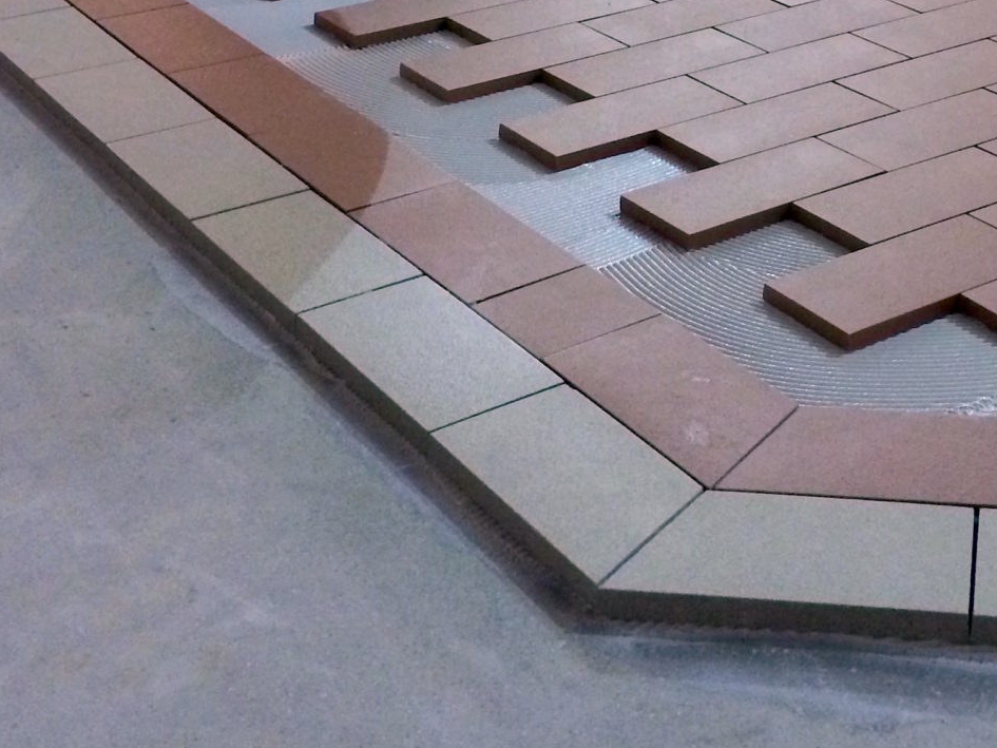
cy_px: -47
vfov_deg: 21.6
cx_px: 840
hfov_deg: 29.0
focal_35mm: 65
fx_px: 1872
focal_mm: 4.12
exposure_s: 1/30
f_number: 2.2
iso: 200
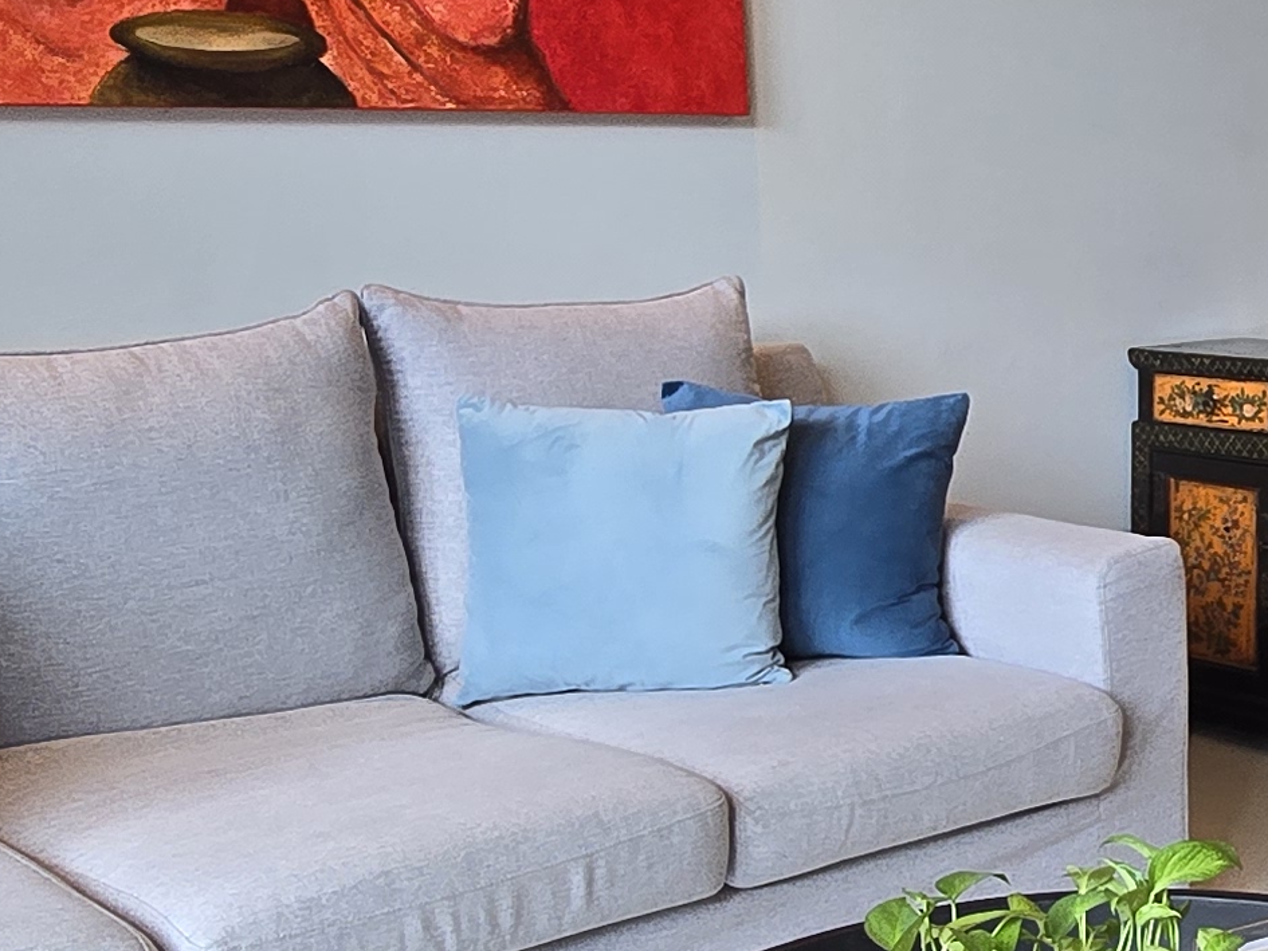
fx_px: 2015
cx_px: 1289
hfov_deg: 32.0
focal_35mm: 55
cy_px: 602
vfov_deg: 26.5
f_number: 2.2
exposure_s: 1/50
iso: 80
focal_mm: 2.2
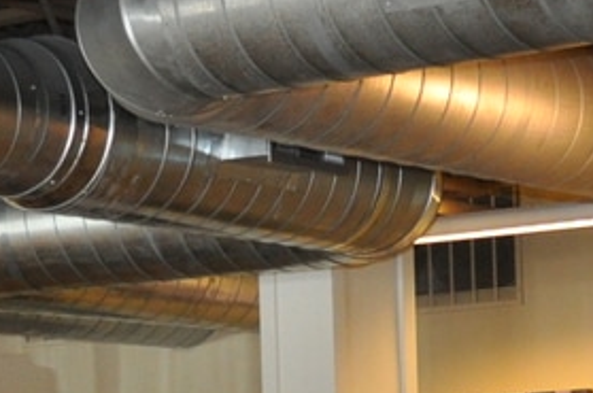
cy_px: 493
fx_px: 2927
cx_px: 225
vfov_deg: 7.6
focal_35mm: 178
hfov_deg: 11.6
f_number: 4
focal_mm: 22
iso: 800
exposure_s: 1/80
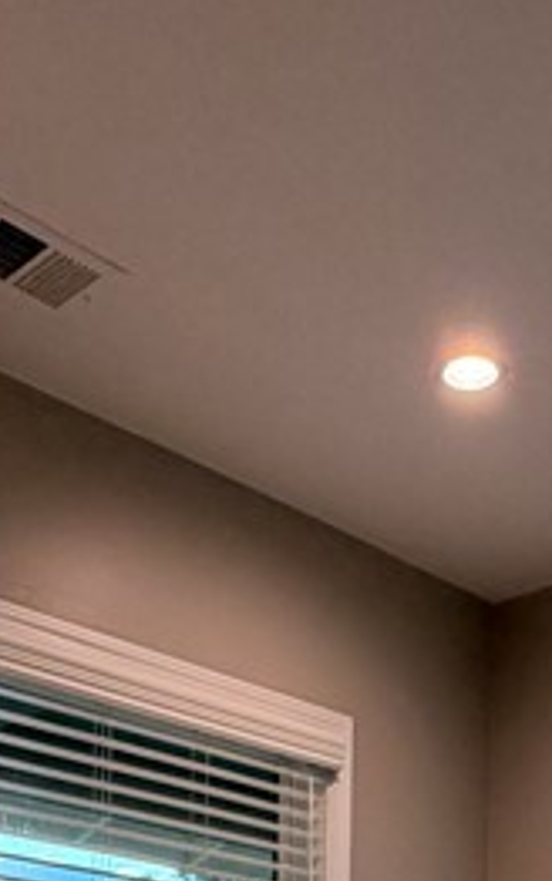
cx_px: 387
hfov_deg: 22.3
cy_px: 1170
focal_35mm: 58
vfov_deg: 28.3
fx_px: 1395
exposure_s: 1/60
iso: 200
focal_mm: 2.22
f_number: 2.2
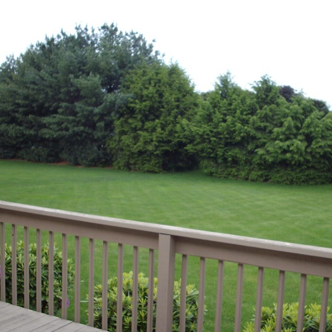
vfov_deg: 34.0
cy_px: 178
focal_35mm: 50
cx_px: 198
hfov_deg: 33.9
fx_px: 543
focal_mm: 6.2
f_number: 2.8
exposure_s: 1/320
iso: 80
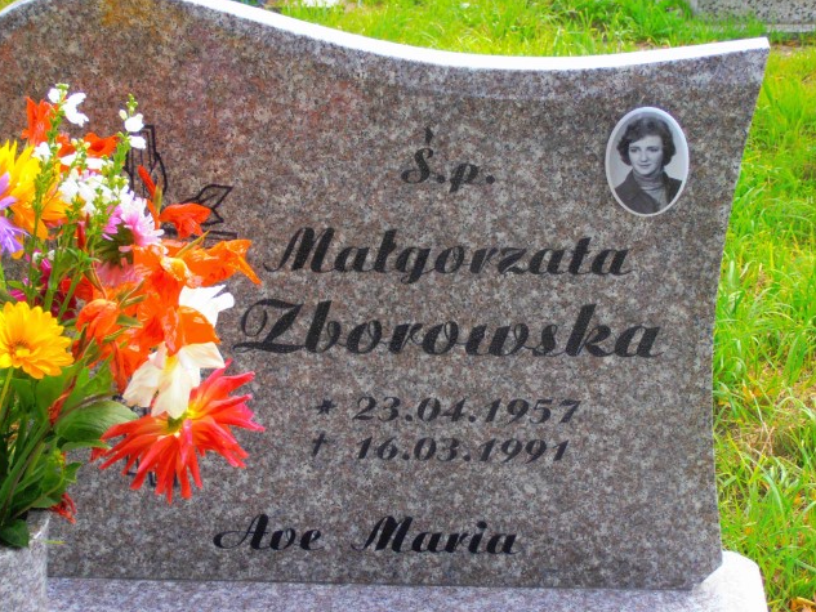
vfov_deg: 16.6
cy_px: 304
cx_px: 409
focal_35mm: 89
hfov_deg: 22.0
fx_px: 2098
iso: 80
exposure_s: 1/100
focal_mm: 15.51
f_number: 5.1
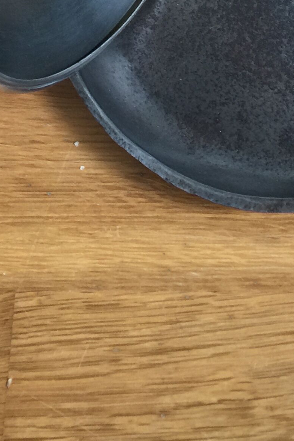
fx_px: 1029
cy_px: -154
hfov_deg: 16.2
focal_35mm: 84
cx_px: 224
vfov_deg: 21.5
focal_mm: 4.15
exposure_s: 1/17
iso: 50
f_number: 2.2
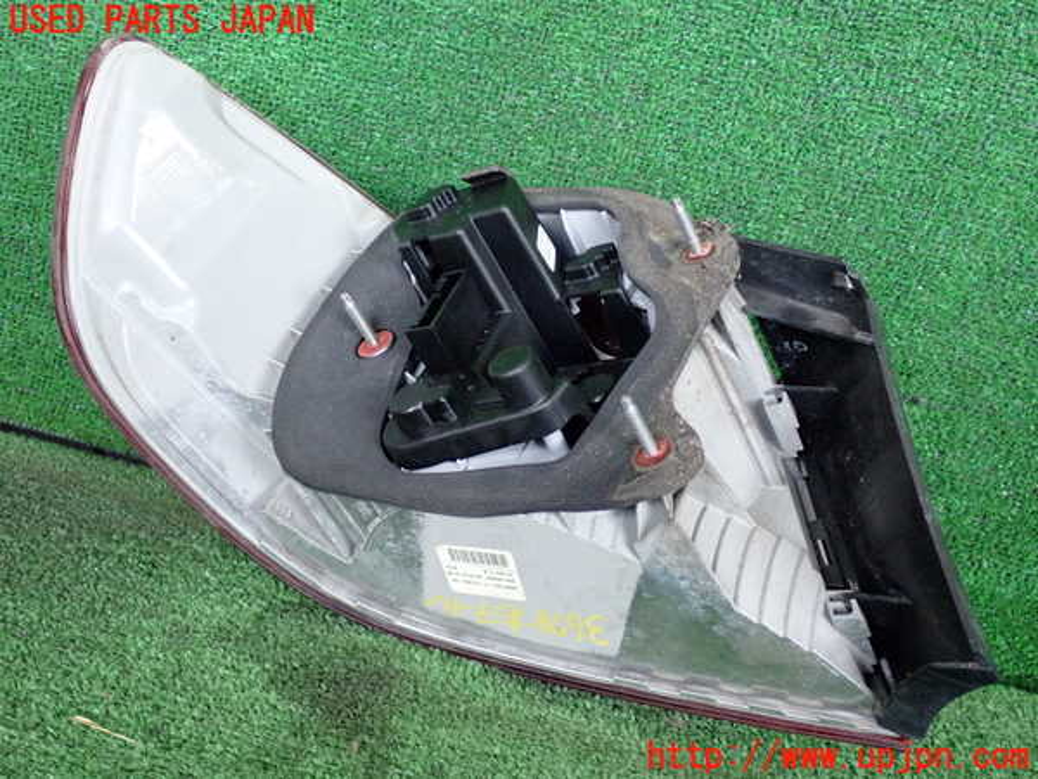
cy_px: 390
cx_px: 519
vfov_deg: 35.1
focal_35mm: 41
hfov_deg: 45.8
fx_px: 1229
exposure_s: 1/125
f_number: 2.8
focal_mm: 7.31
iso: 800
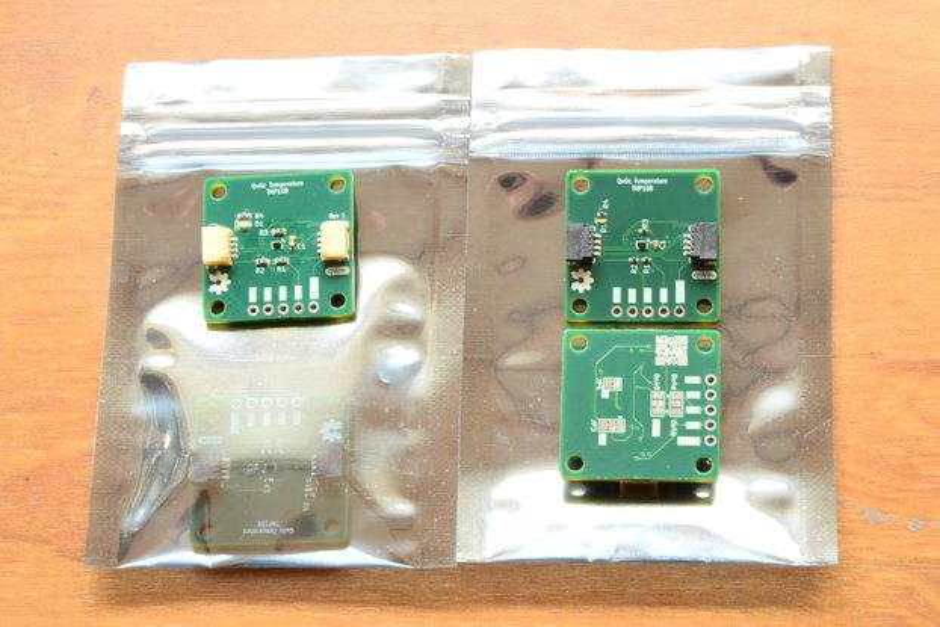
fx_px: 2585
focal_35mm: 99
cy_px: 314
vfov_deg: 13.8
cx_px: 470
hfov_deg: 20.6
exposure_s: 5
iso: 100
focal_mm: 66
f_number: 20
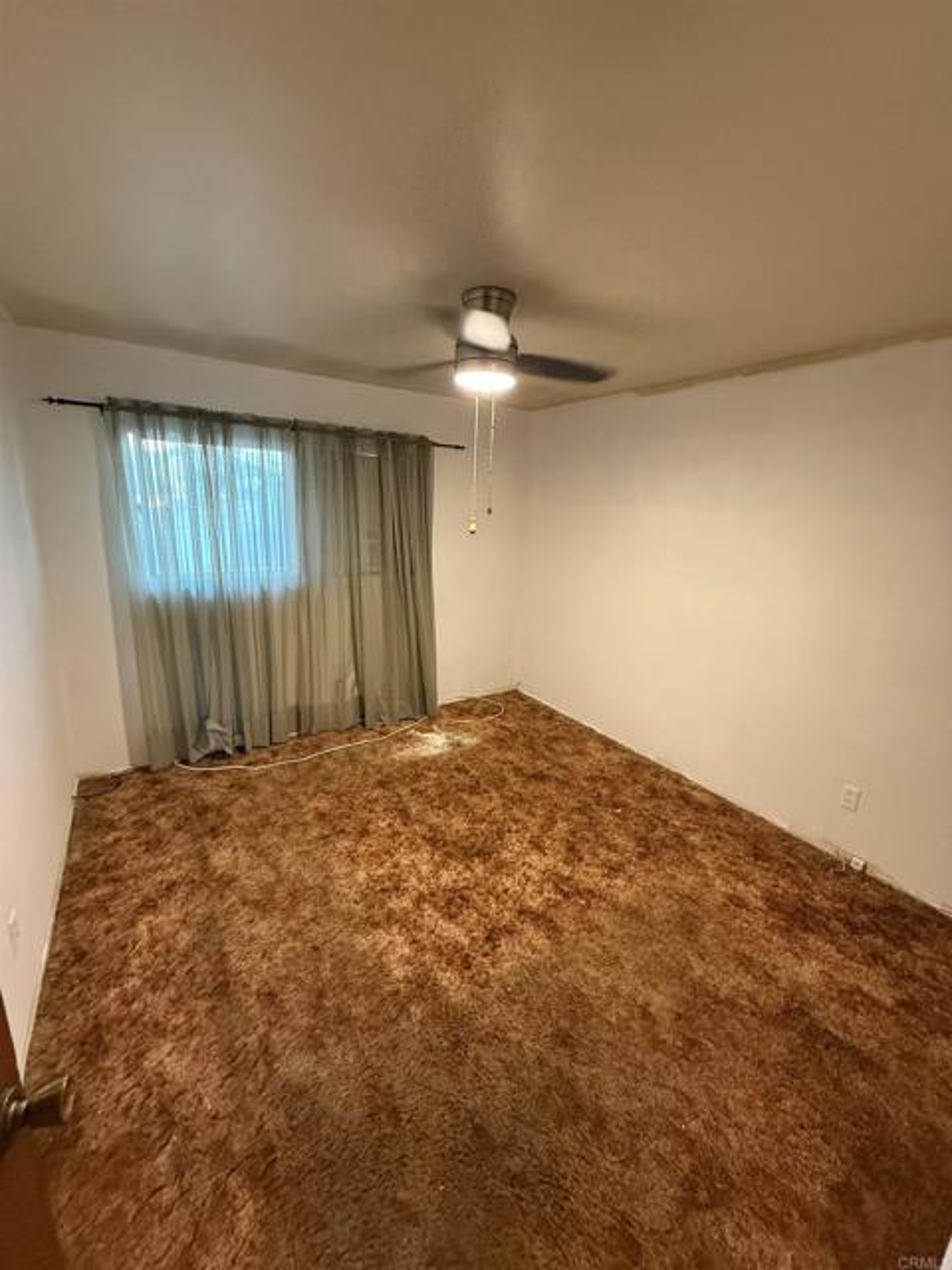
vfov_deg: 102.1
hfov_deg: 85.7
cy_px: 635
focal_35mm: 14
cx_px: 476
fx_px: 513
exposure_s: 1/60
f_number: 2.2
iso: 640
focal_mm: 2.22
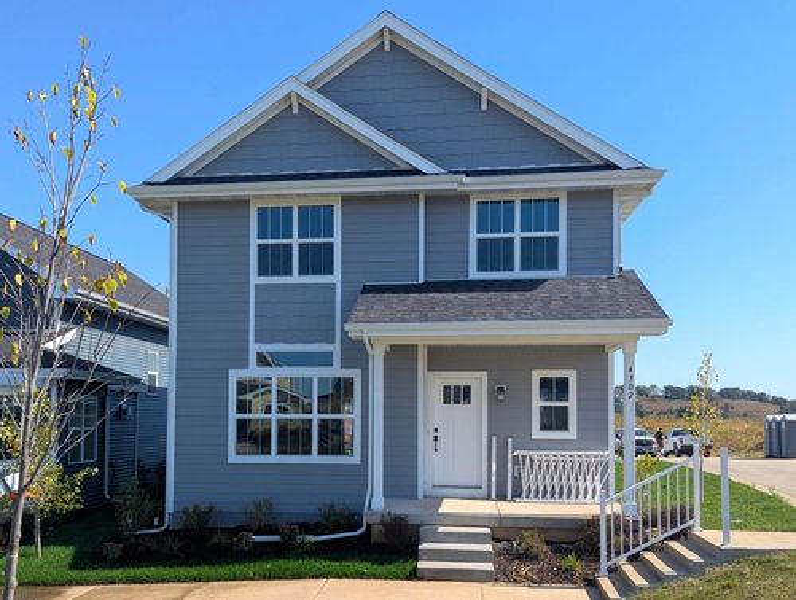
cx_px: 398
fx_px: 553
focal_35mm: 24
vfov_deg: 57.0
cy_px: 300
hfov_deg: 71.5
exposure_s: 1/1887
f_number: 1.85
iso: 47
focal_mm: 6.81
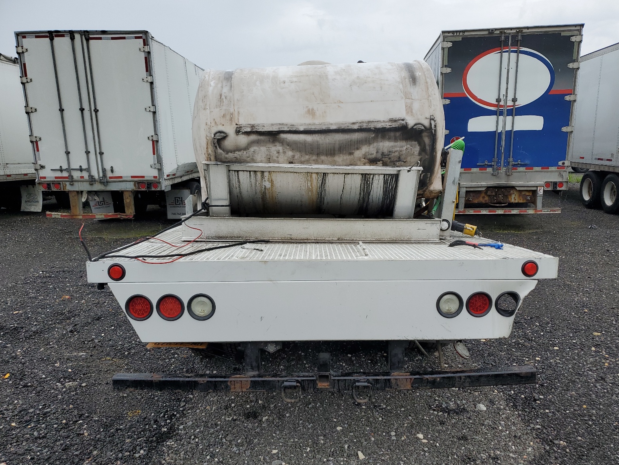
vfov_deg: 51.4
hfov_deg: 65.3
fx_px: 483
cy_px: 241
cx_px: 311
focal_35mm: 27
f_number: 1.5
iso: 50
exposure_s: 1/1000
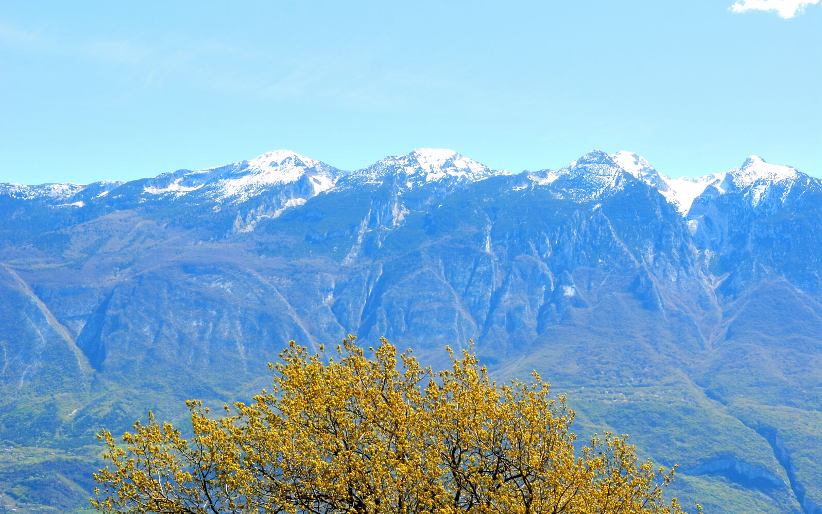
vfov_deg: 19.3
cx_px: 410
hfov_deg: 30.7
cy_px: 420
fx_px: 1496
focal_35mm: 67
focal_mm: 29
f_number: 11
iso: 200
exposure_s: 1/125
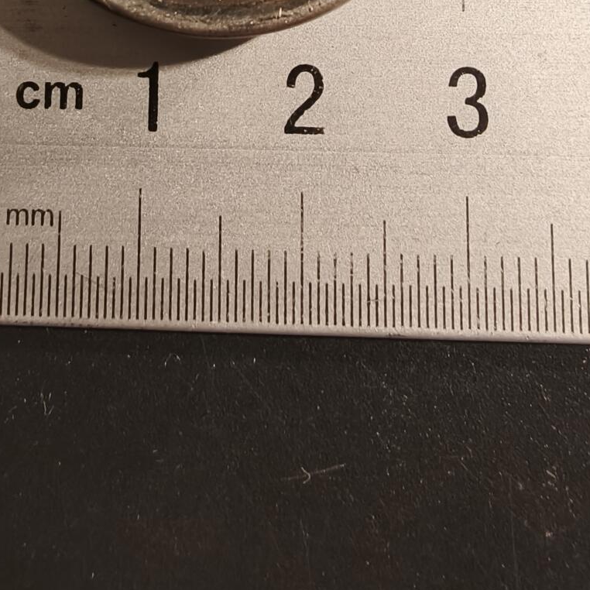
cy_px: -73
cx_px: 231
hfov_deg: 35.2
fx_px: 926
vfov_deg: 31.1
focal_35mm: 48
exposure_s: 1/100
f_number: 2
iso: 200
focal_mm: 2.32
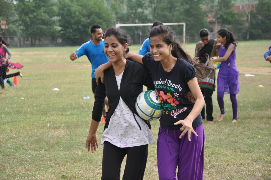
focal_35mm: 138
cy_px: 90
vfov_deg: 9.9
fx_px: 1038
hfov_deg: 14.9
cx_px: 136
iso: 560
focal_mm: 92
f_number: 5.6
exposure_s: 1/1000
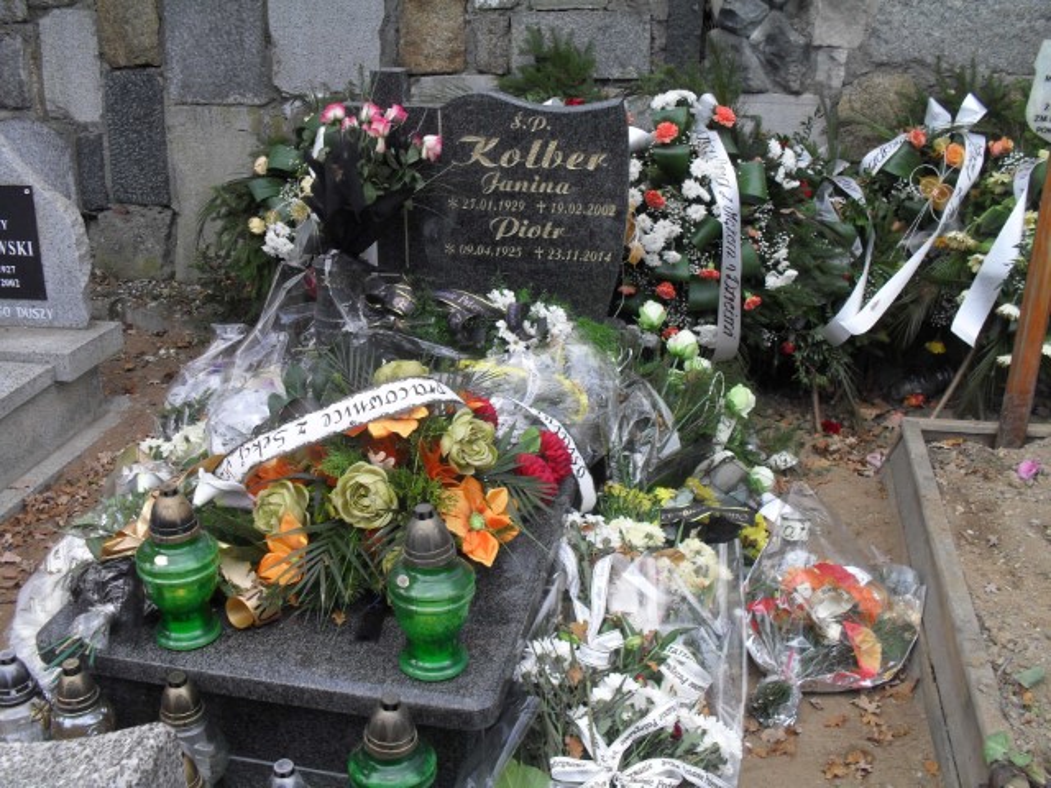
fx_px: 1063
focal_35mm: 35
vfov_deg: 40.7
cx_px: 526
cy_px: 394
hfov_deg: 52.6
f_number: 3.2
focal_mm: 6.3
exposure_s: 1/125
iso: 100
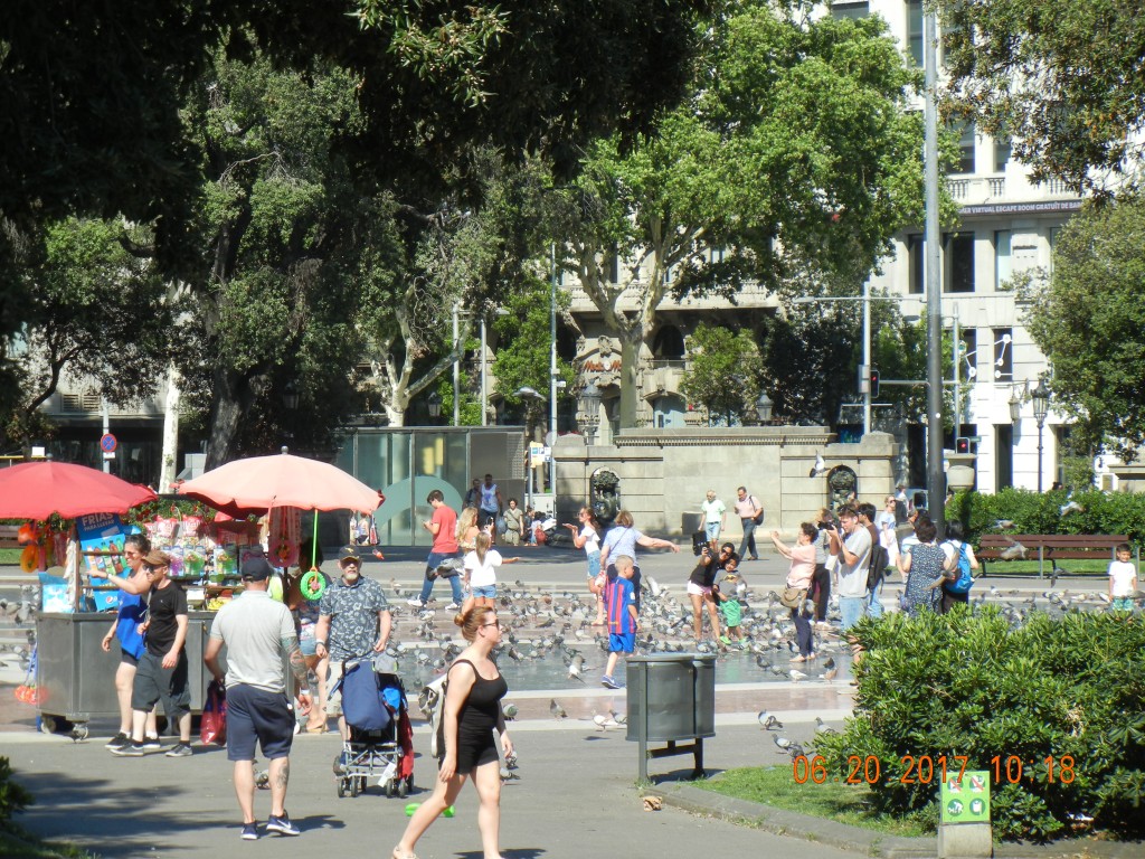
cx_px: 572
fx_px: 5028
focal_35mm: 152
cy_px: 430
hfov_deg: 13.0
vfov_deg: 9.8
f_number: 4.6
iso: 160
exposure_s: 1/584
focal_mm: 27.4
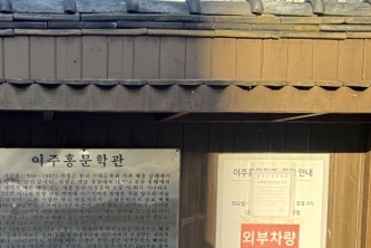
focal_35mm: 48
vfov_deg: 27.2
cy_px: 217
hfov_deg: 39.3
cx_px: 68
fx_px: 495
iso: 100
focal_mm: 6.76
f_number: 1.78
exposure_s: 1/571
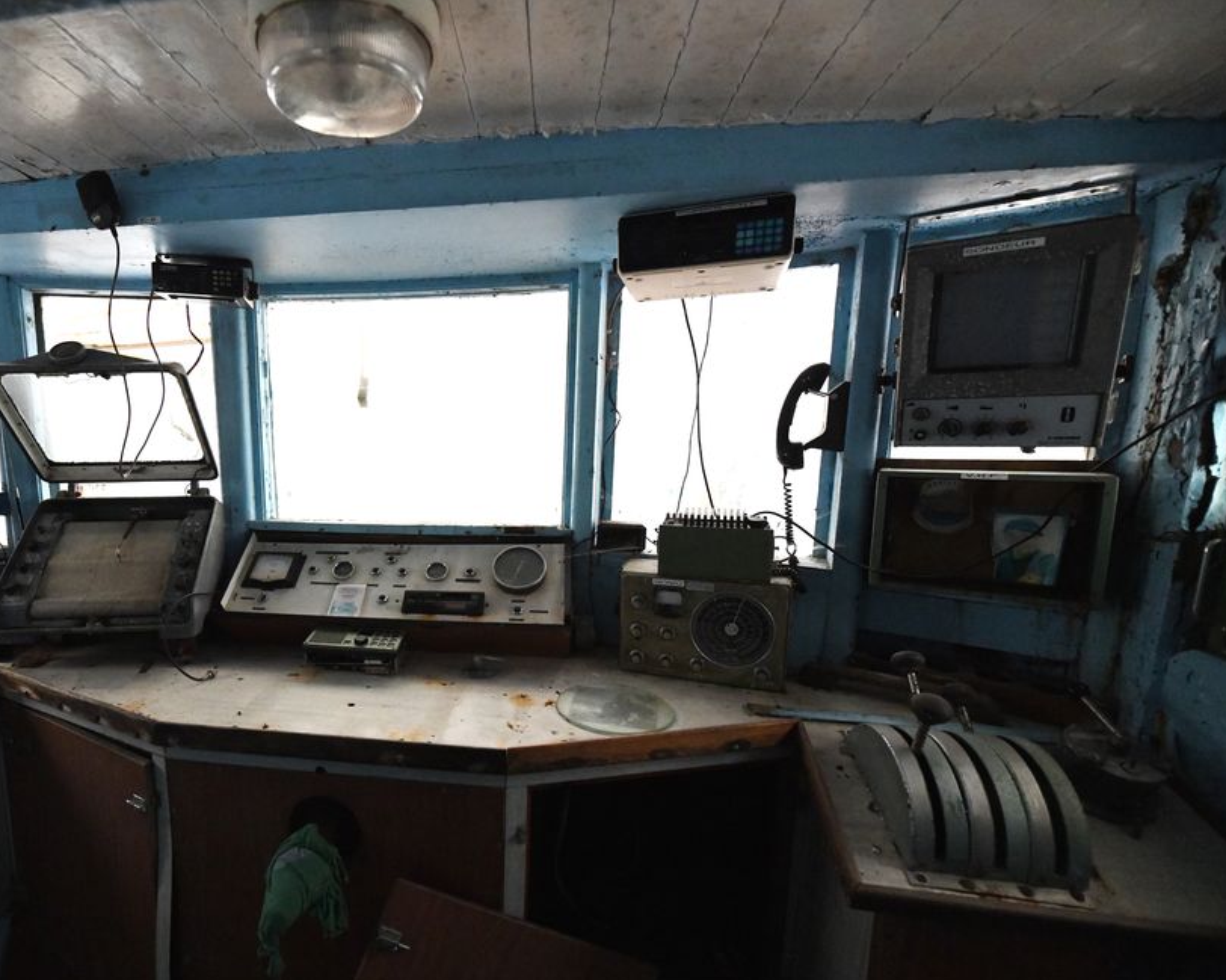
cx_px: 444
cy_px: 527
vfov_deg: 76.8
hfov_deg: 87.5
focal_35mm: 17
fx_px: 617
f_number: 2.8
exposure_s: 1/1000
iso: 16000
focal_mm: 14
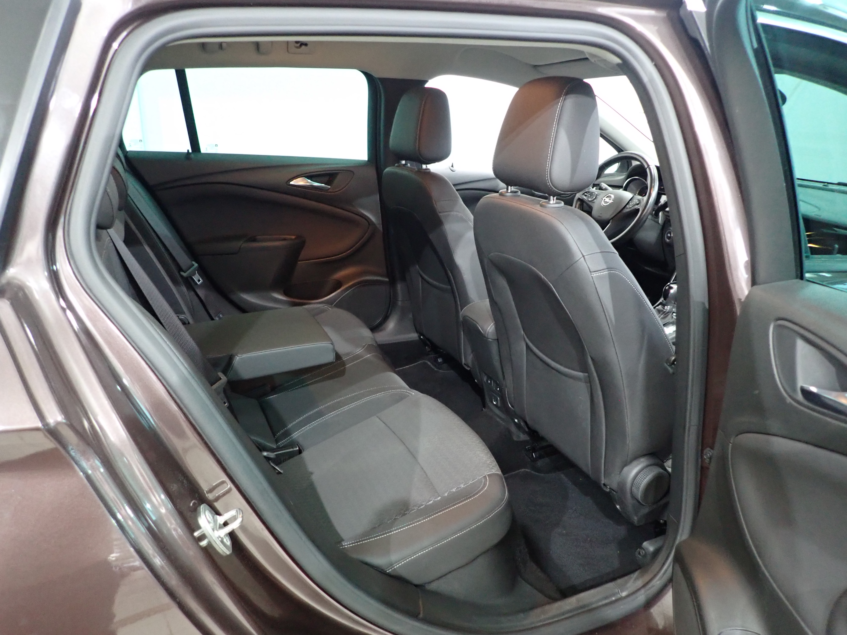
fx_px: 612
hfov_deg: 69.4
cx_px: 424
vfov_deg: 54.9
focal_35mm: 25
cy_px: 318
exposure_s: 1/30
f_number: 2
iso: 800
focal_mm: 4.5
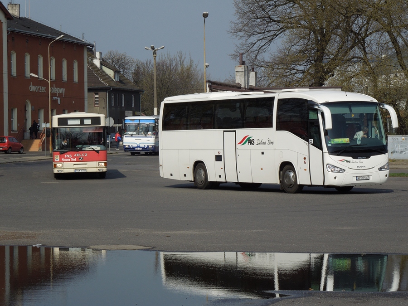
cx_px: 204
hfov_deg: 14.7
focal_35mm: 134
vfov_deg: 11.1
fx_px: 1579
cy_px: 153
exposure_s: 1/800
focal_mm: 24.2
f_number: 4.9
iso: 100
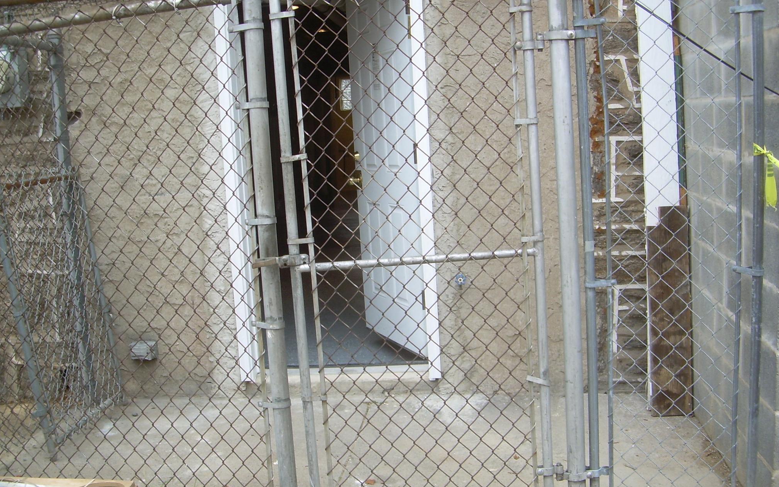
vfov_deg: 31.3
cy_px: 229
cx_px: 390
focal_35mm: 41
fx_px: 871
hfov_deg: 48.2
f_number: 2.8
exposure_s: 1/193
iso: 50
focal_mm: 6.3
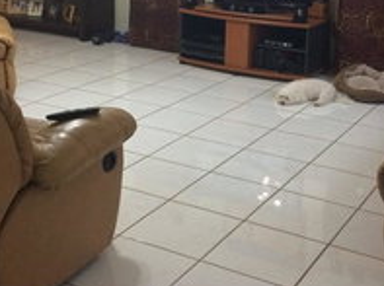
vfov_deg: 22.4
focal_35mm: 63
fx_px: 698
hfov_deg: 30.7
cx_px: 221
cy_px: 4
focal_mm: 4.15
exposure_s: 1/30
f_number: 2.2
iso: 200
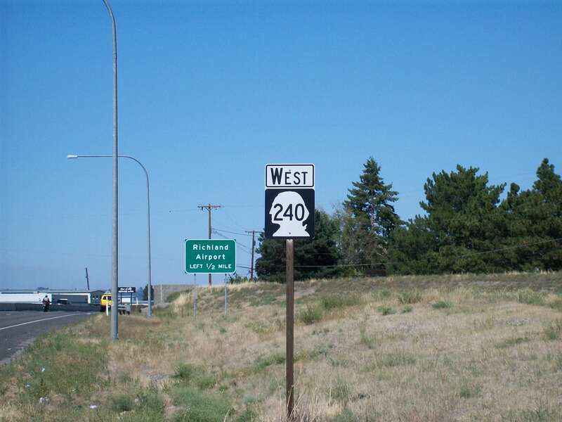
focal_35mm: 108
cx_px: 281
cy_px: 211
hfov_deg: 18.2
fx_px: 1753
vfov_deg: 13.7
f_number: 4.8
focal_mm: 18
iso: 80
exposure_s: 1/800
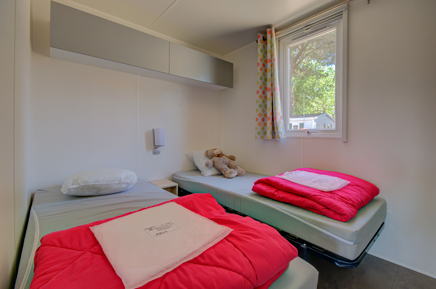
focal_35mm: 15
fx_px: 181
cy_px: 144
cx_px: 218
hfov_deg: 100.5
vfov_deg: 77.1
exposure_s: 1/2.5
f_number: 13
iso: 100
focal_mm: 10
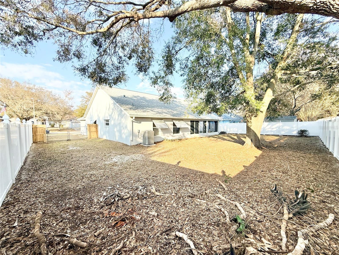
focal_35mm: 14
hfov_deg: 102.1
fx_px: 137
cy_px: 128
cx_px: 170
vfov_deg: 85.7
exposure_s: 1/1033
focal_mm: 2.22
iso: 50
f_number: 2.2
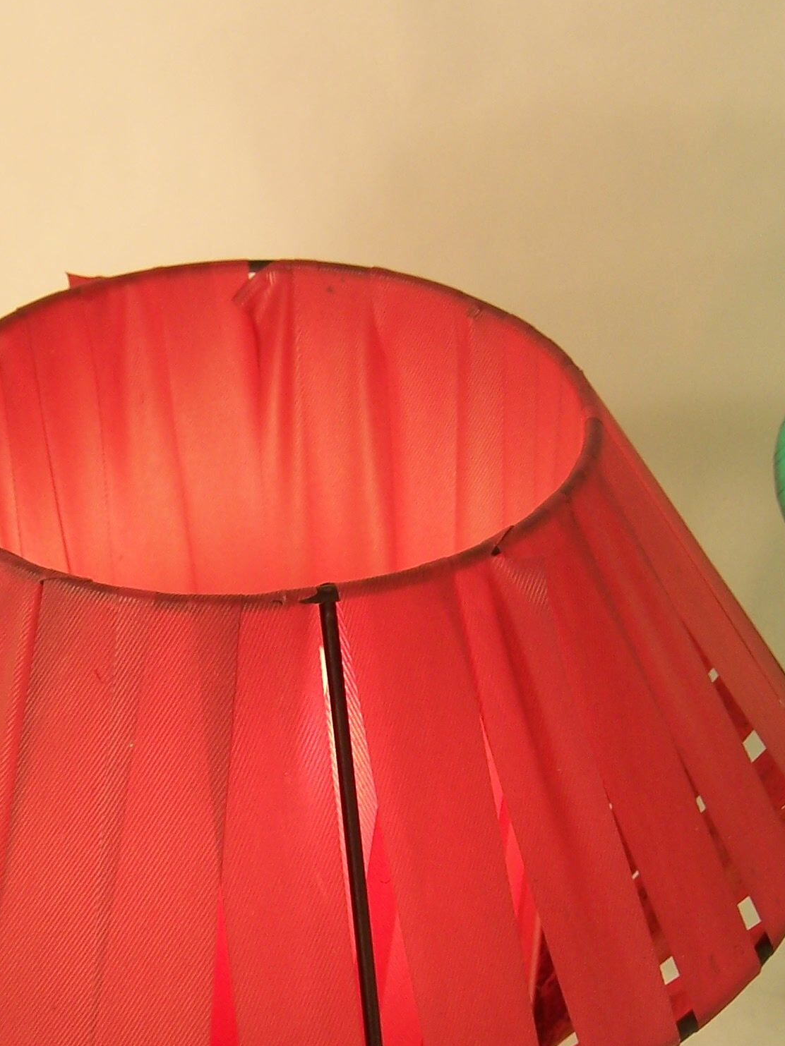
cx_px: 208
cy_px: 844
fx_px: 1996
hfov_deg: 22.1
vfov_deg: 28.7
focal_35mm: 66
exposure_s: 1/60
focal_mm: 6.3
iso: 80
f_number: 2.8
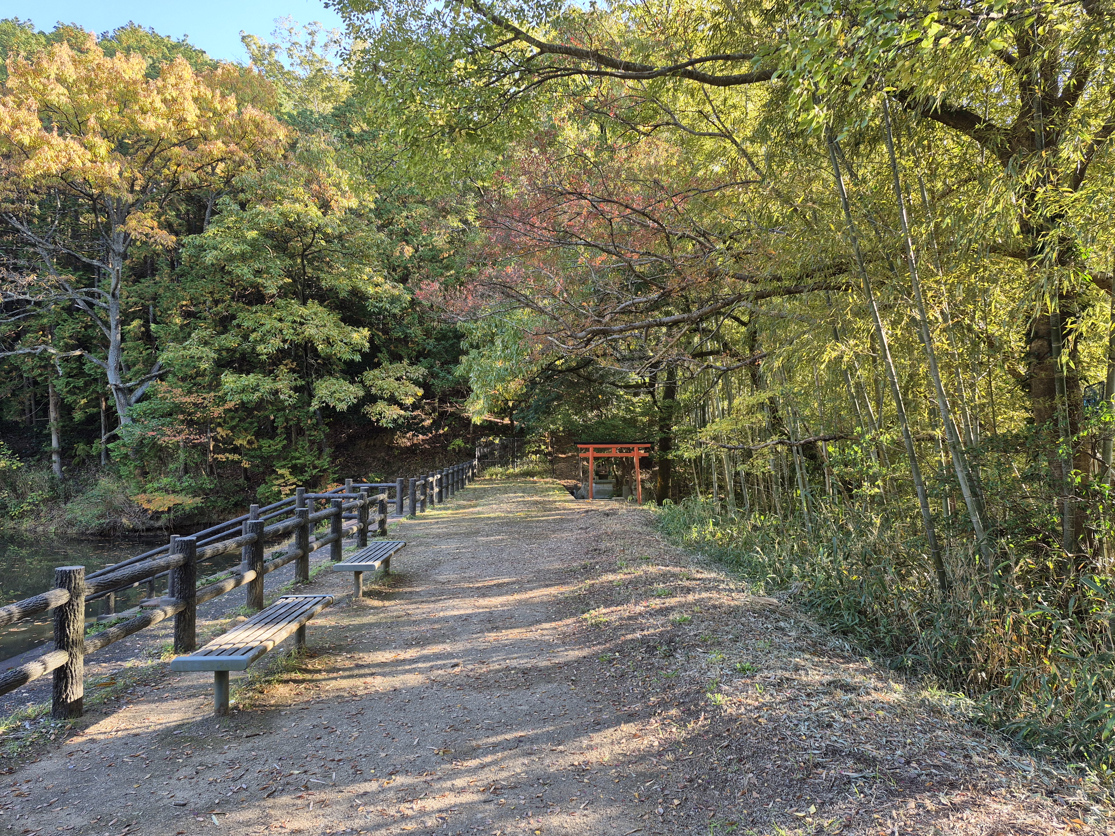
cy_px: 418
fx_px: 741
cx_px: 558
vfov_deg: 58.9
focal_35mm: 23
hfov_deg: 73.9
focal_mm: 5.4
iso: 40
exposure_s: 1/180
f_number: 1.8
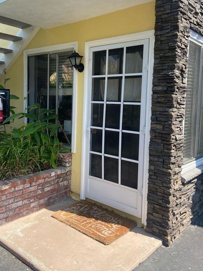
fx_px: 250
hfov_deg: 44.1
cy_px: 119
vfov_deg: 56.7
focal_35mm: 32
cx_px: 102
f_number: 1.8
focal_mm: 4.25
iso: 32
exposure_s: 1/1135
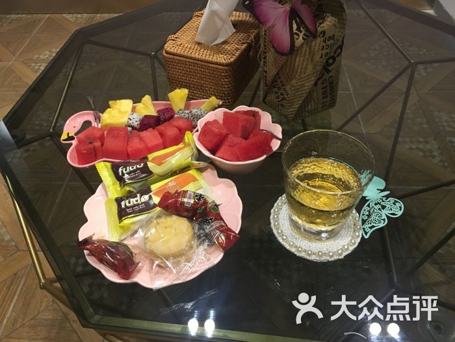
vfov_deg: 48.2
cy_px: 171
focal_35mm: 29
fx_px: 381
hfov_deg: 61.7
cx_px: 228
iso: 200
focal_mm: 4.15
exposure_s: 1/25
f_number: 2.2
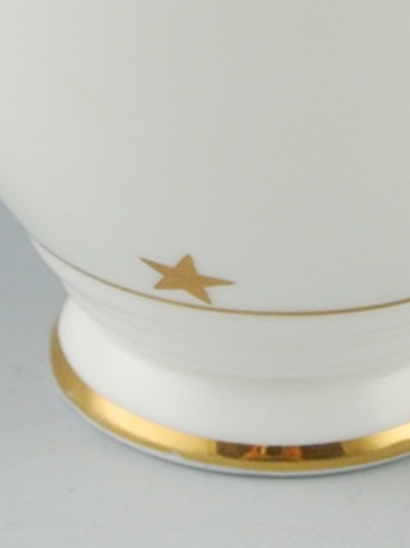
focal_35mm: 273
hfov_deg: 5.4
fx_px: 4318
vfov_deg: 7.2
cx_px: 247
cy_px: -26
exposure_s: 1/60
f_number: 5.6
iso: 450
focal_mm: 30
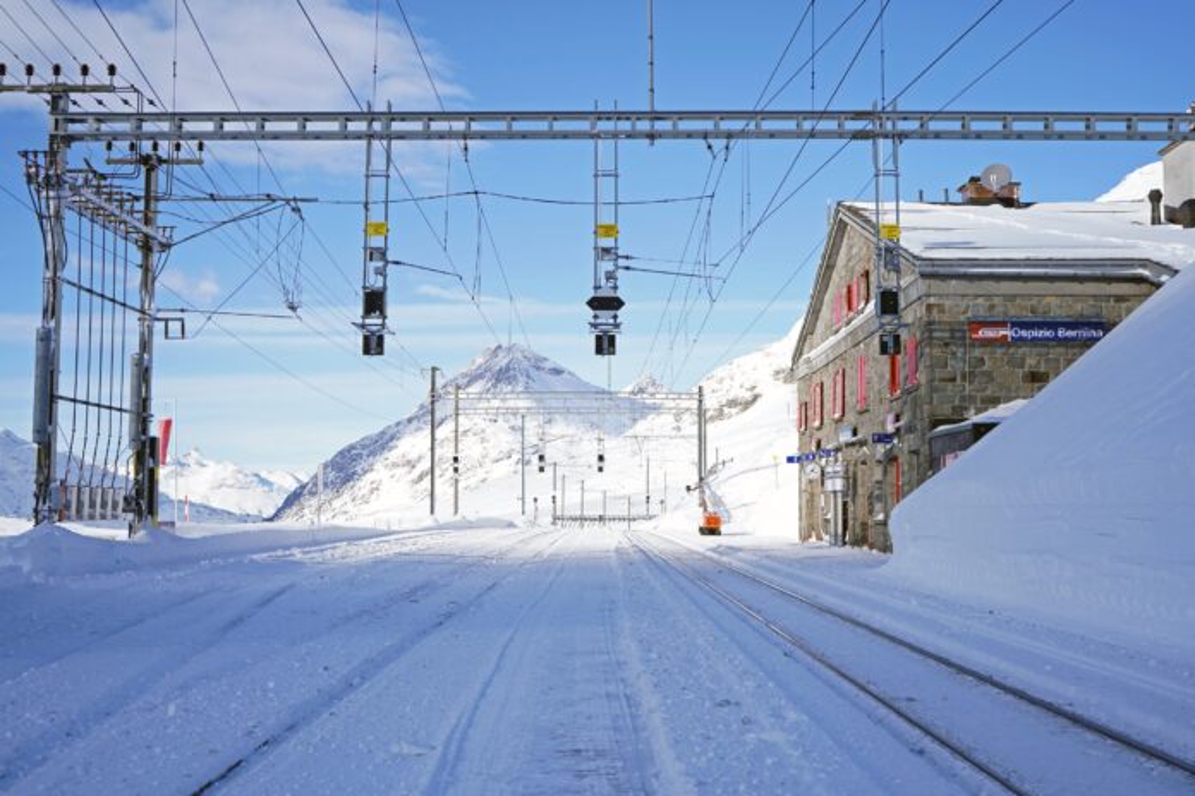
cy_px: 398
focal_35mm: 40
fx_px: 1328
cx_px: 598
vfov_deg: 33.4
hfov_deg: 48.5
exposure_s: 1/640
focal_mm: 40
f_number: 5
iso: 100
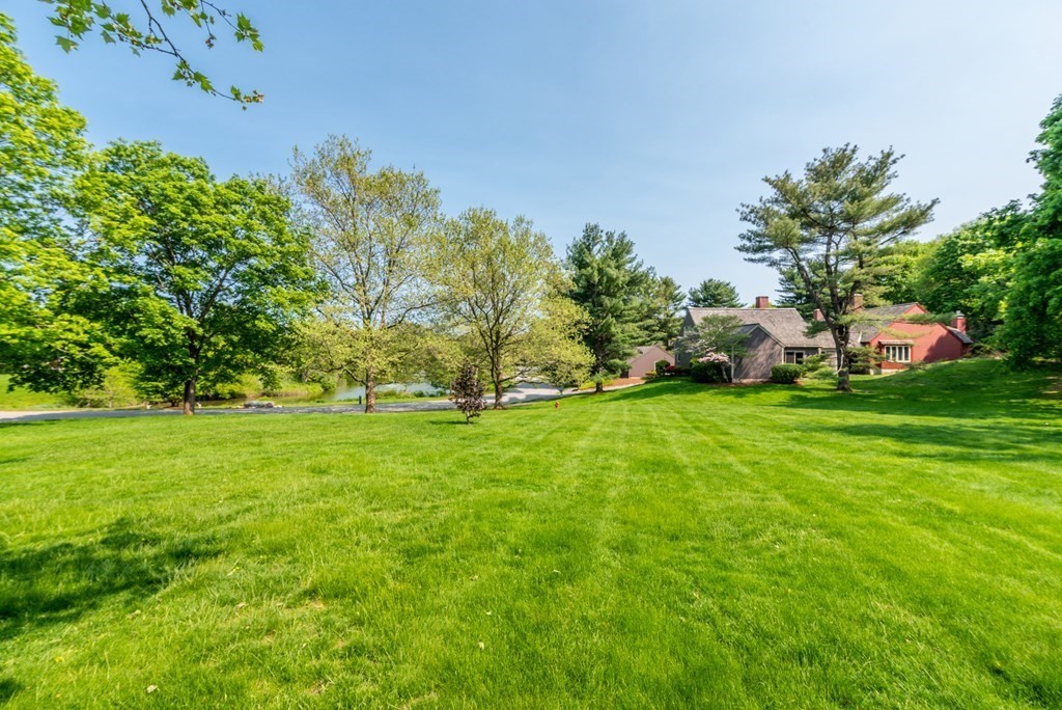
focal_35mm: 16
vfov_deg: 73.8
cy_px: 355
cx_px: 531
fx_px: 472
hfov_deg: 96.7
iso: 320
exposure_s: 1/320
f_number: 8
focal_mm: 16
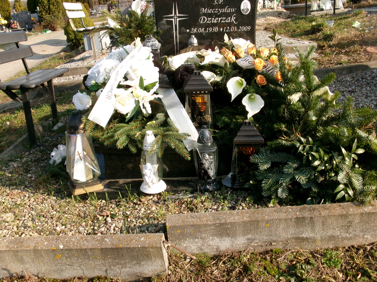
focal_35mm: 35
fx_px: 381
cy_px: 132
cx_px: 174
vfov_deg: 40.7
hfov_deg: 52.6
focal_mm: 5.1
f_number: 10.8
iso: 100
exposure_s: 1/56
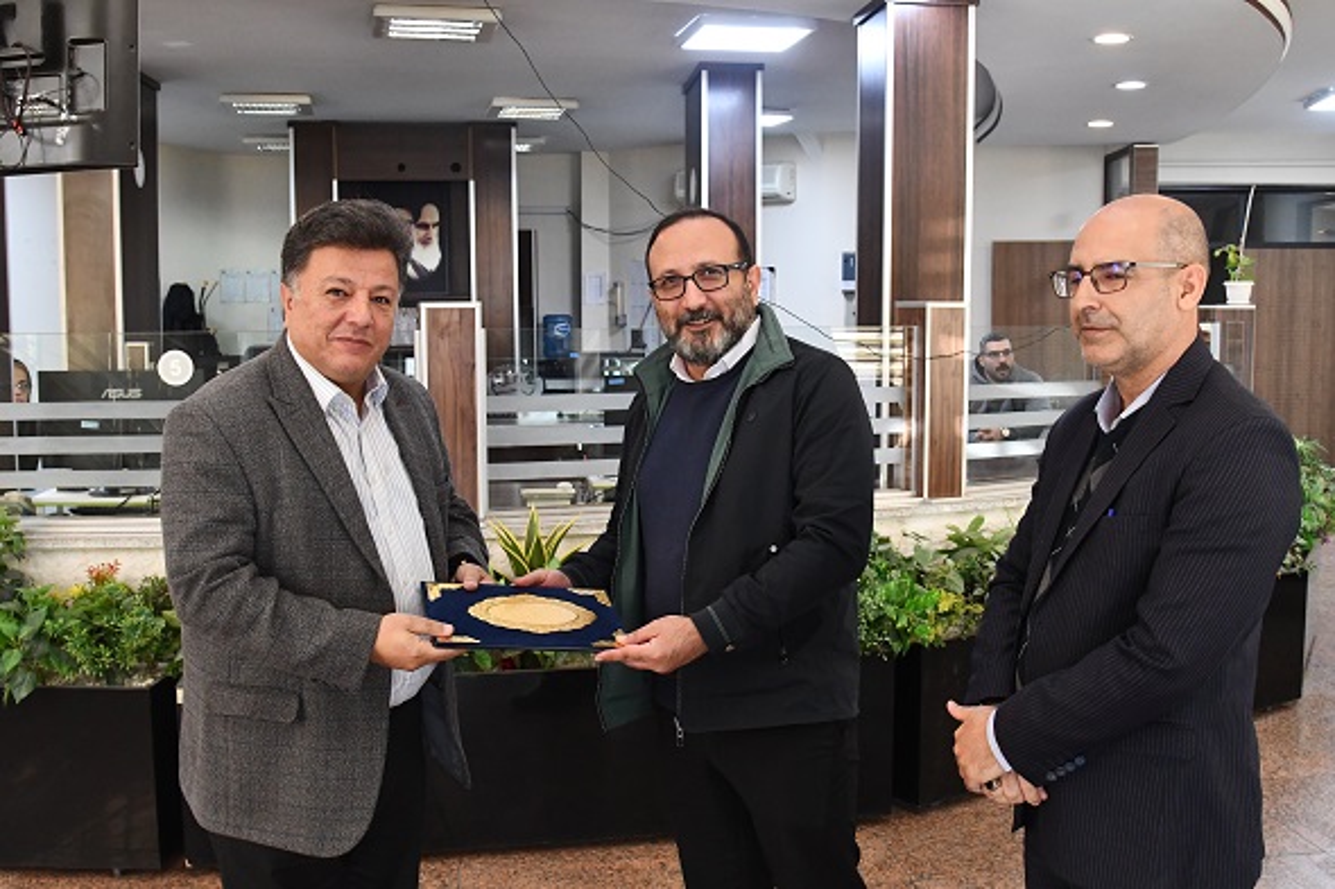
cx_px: 668
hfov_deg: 53.1
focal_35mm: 36
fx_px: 1335
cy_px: 444
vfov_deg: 36.9
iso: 3200
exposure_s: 1/125
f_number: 5.6
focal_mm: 24
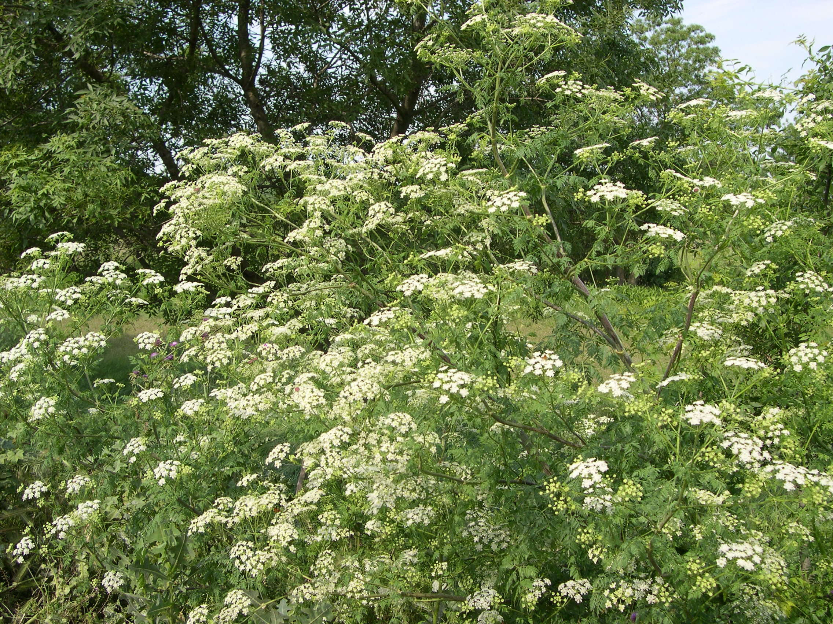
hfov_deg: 49.0
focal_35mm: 38
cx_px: 416
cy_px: 312
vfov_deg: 37.7
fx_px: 914
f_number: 7.6
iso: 100
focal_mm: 8
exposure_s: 1/96
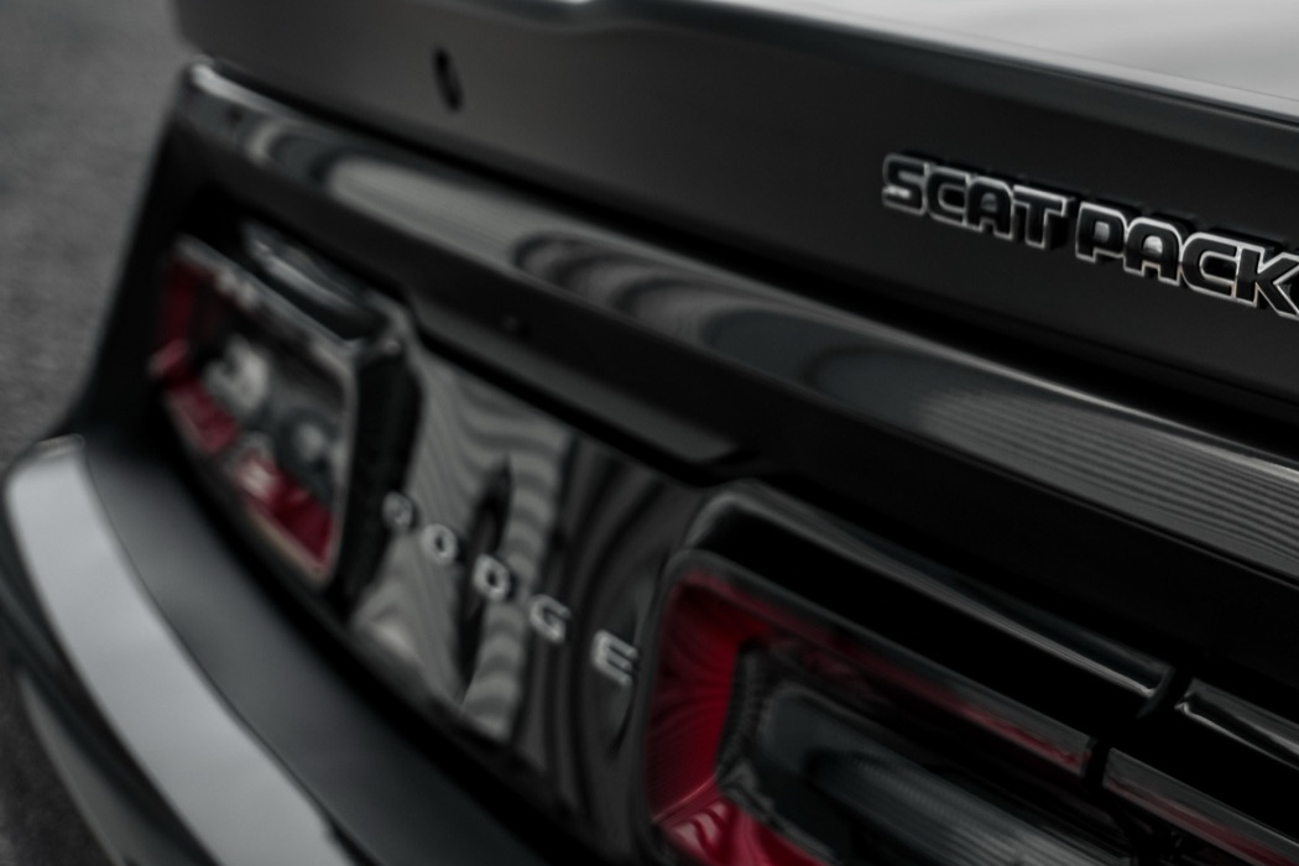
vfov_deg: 13.7
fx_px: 3608
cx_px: 817
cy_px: 300
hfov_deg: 20.4
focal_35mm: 100
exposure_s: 1/1000
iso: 125
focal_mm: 50
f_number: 5.6
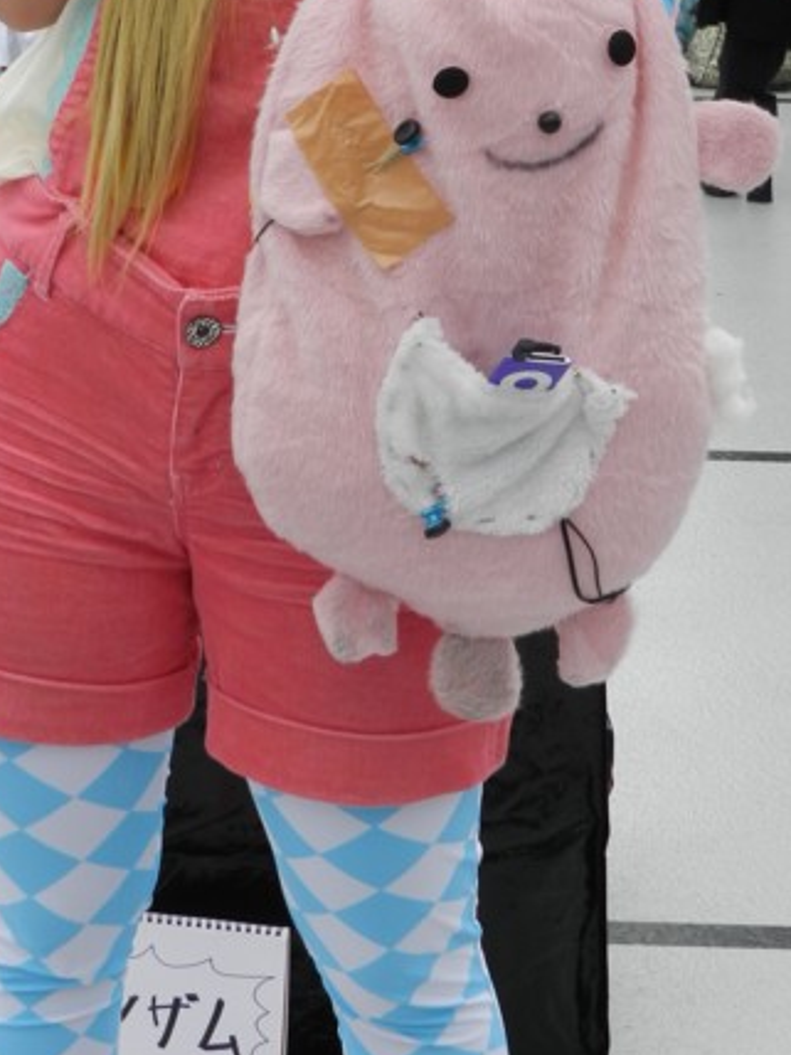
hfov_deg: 14.9
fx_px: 3016
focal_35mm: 99
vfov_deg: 19.4
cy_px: 81
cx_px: 313
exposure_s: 1/320
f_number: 4.4
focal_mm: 9.4
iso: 160
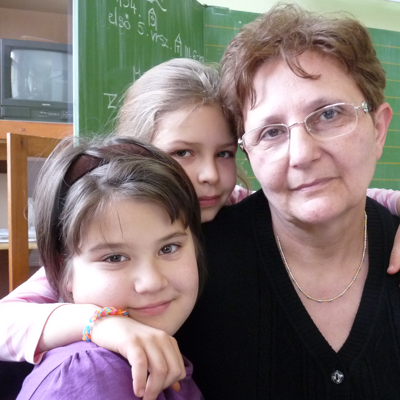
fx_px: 510
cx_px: 229
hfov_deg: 42.7
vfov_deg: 42.8
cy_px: 216
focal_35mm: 39
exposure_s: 1/30
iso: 400
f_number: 2.8
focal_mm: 4.8
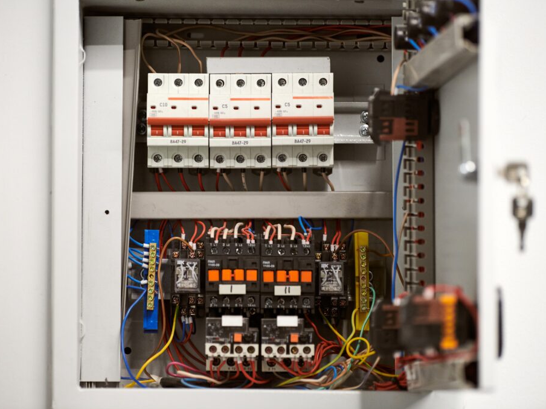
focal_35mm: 158
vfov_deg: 9.4
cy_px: 205
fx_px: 2492
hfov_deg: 12.5
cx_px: 254
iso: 1000
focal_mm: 145
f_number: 2.8
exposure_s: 1/320
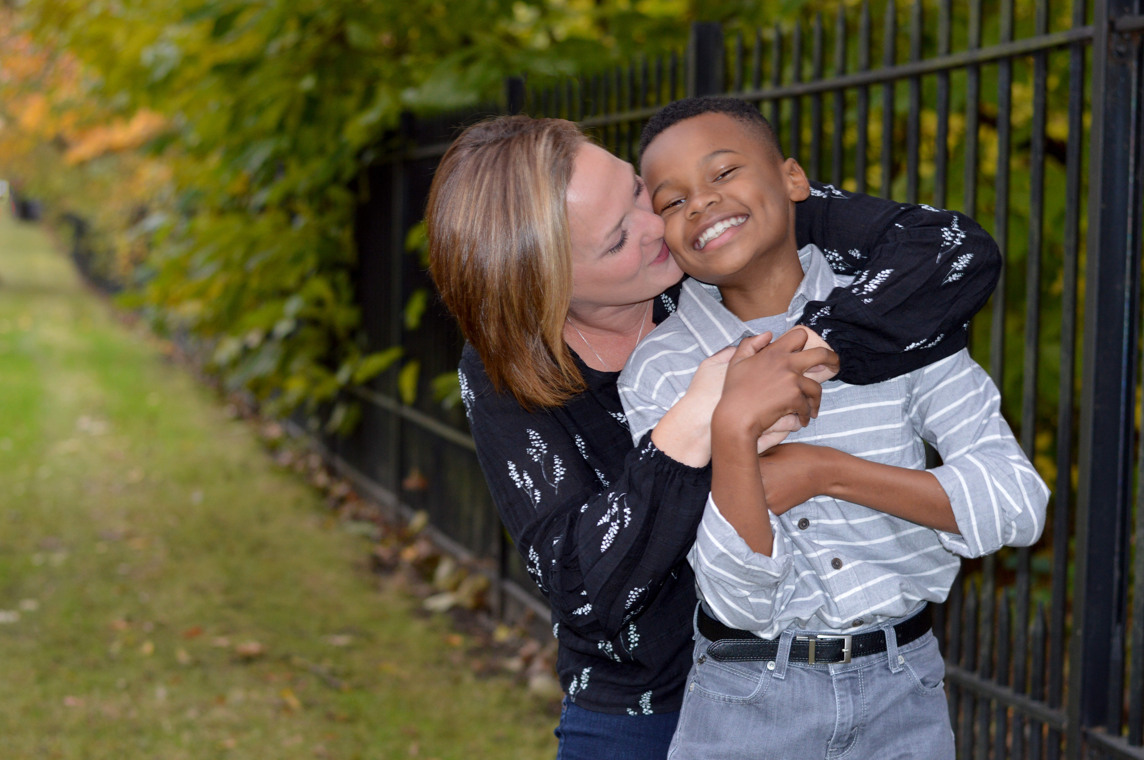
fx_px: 2381
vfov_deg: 18.1
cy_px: 380
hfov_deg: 27.0
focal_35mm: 75
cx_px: 572
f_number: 3.2
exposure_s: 1/60
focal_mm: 50
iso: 400
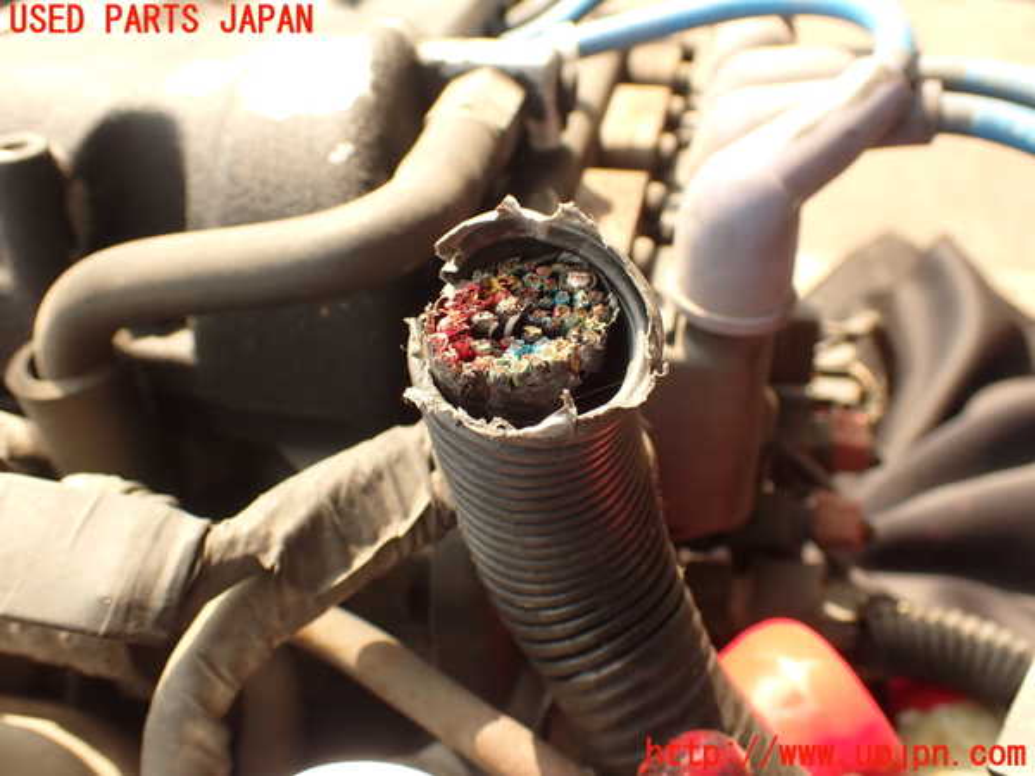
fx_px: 1076
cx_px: 518
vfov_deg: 39.7
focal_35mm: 36
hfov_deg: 51.4
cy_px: 388
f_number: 3.5
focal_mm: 6.37
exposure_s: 1/100
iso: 100
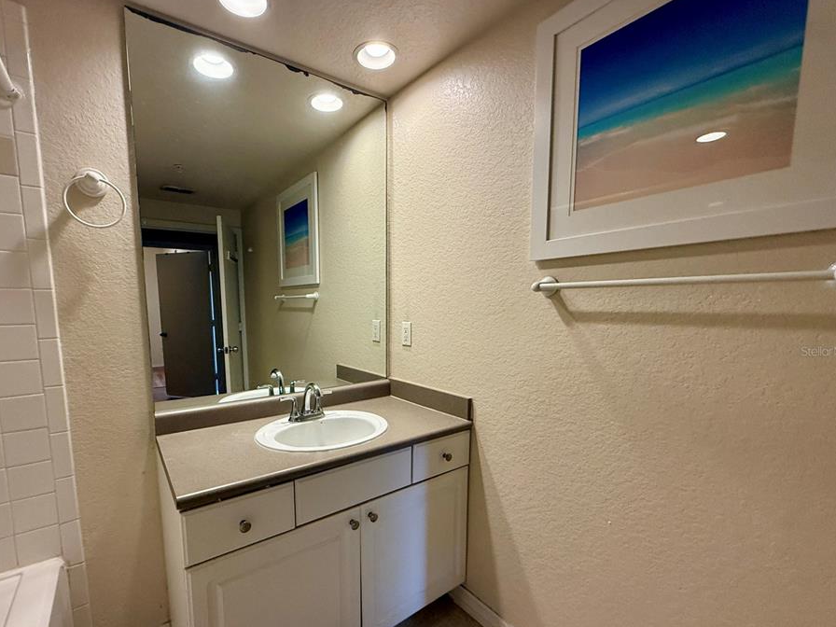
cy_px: 351
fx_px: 386
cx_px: 380
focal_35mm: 16
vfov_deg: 77.8
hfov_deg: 94.2
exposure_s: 1/120
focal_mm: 2.22
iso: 320
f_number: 2.2
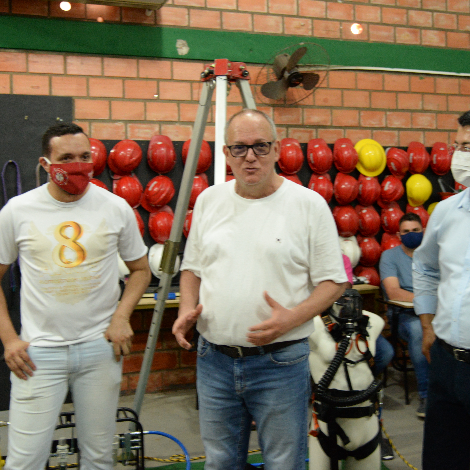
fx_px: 691
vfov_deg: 37.6
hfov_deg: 37.4
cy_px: 234
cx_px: 275
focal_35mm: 45
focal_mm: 35
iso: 4000
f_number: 4
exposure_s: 1/60
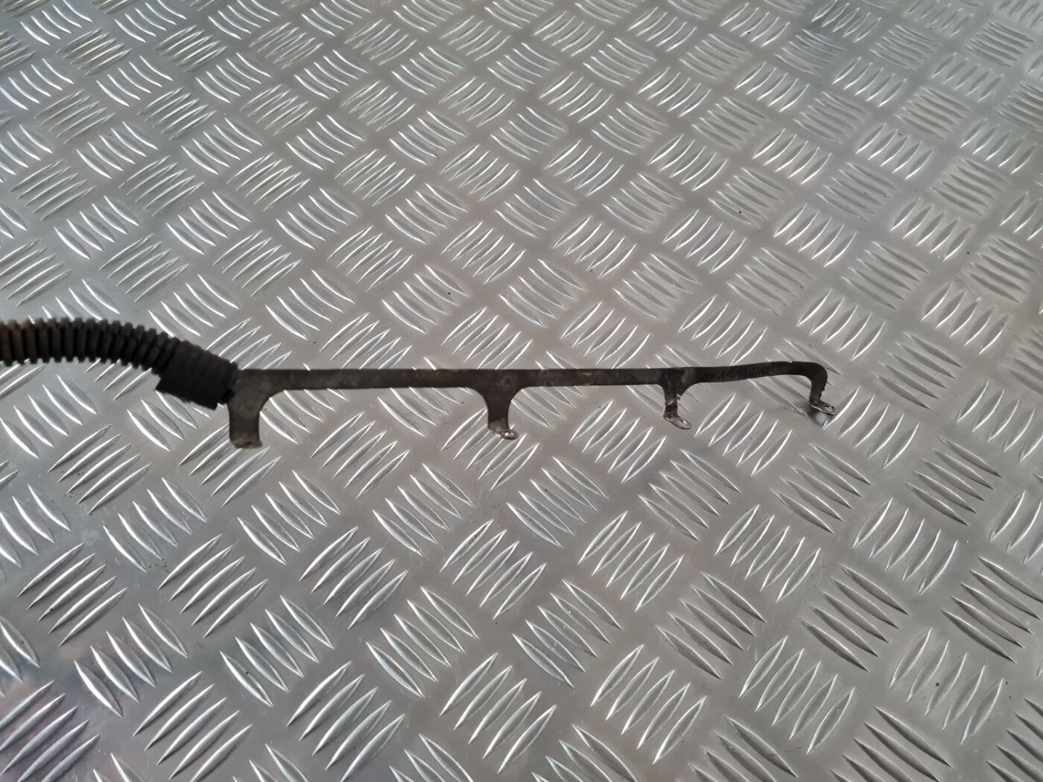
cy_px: 391
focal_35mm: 26
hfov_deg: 67.3
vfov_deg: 53.1
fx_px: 783
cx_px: 522
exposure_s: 1/50
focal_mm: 5.4
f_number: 1.8
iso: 500
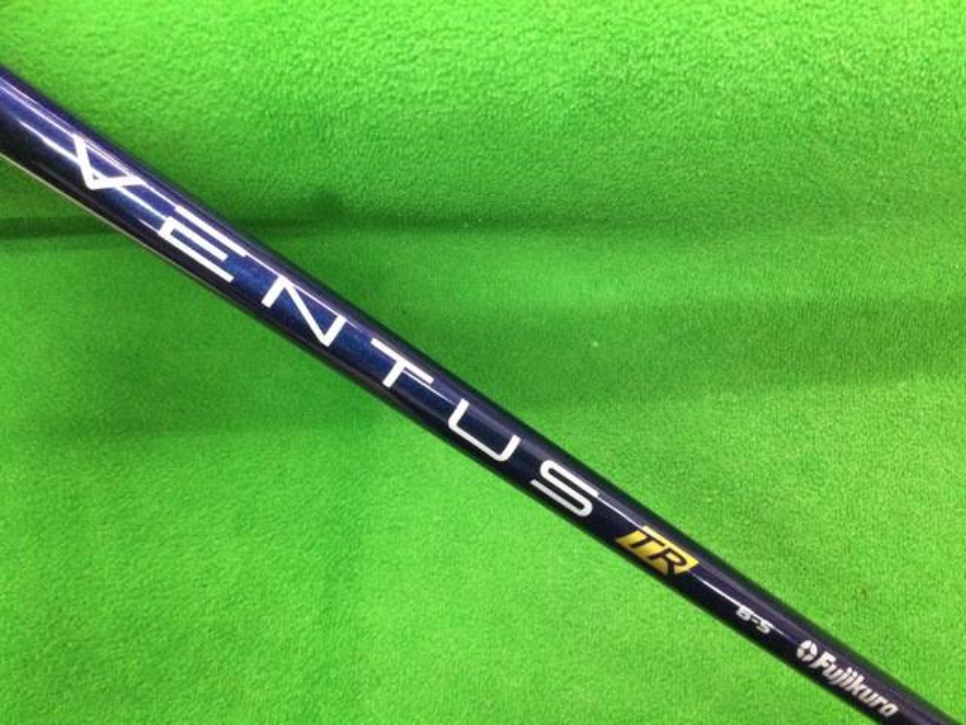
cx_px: 483
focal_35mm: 31
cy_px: 362
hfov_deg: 58.4
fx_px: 865
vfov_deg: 45.4
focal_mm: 3.3
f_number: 2.4
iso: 200
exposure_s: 1/30
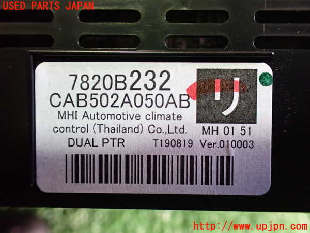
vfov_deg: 46.8
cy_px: 116
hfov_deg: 60.0
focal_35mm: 30
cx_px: 155
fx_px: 269
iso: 800
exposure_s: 1/40
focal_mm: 5.4
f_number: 2.3
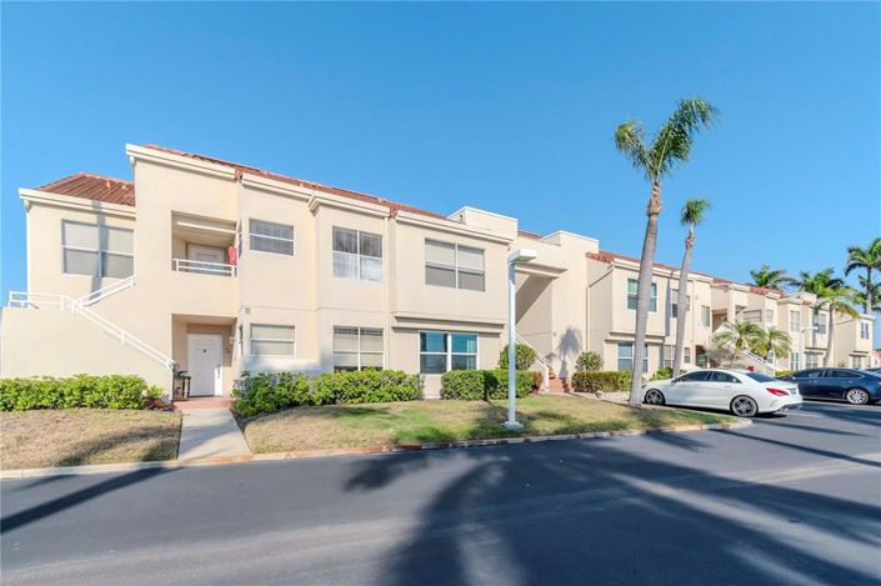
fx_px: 367
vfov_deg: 77.2
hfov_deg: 100.4
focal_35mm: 15
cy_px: 293
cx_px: 440
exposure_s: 1/1600
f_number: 7.1
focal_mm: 10
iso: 500
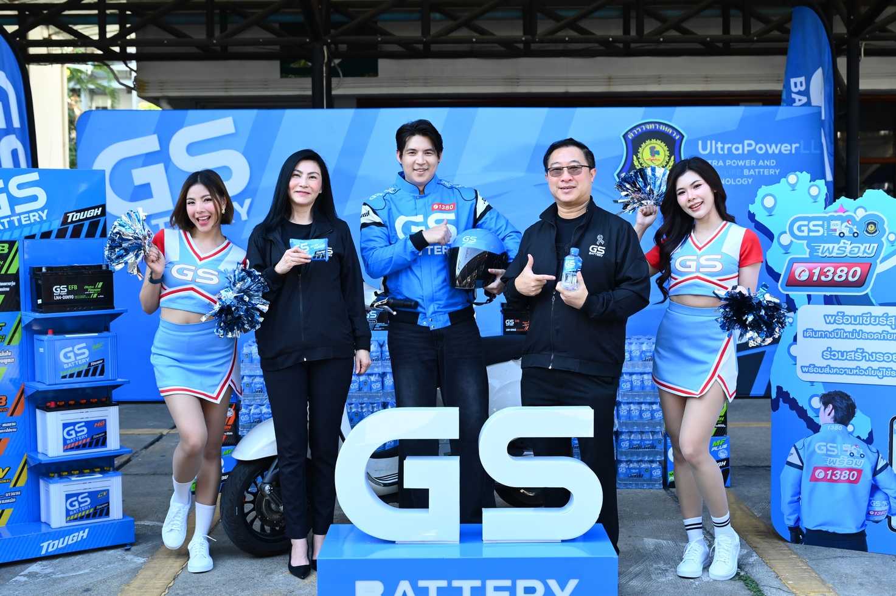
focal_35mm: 46
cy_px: 298
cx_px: 448
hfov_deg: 42.8
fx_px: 1144
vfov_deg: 29.2
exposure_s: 1/400
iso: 800
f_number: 4.5
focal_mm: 46
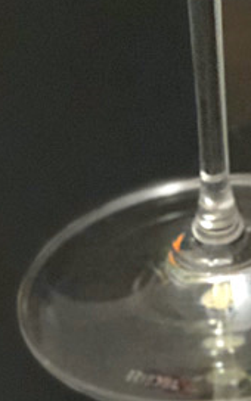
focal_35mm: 267
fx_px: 2922
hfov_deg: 4.8
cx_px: 561
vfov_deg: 7.6
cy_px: -293
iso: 1250
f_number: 2.8
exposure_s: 1/33
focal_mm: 6.6
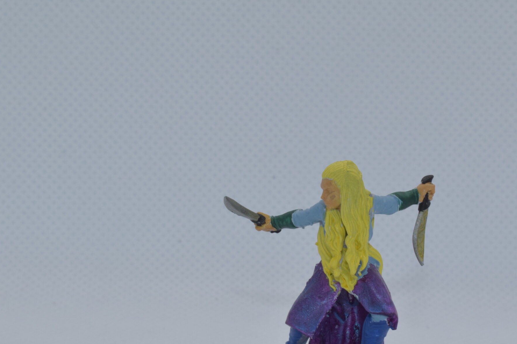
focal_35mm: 119
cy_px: 226
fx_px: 1705
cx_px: 317
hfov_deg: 17.2
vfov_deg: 11.5
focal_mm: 55
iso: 800
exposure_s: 1/125
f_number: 20
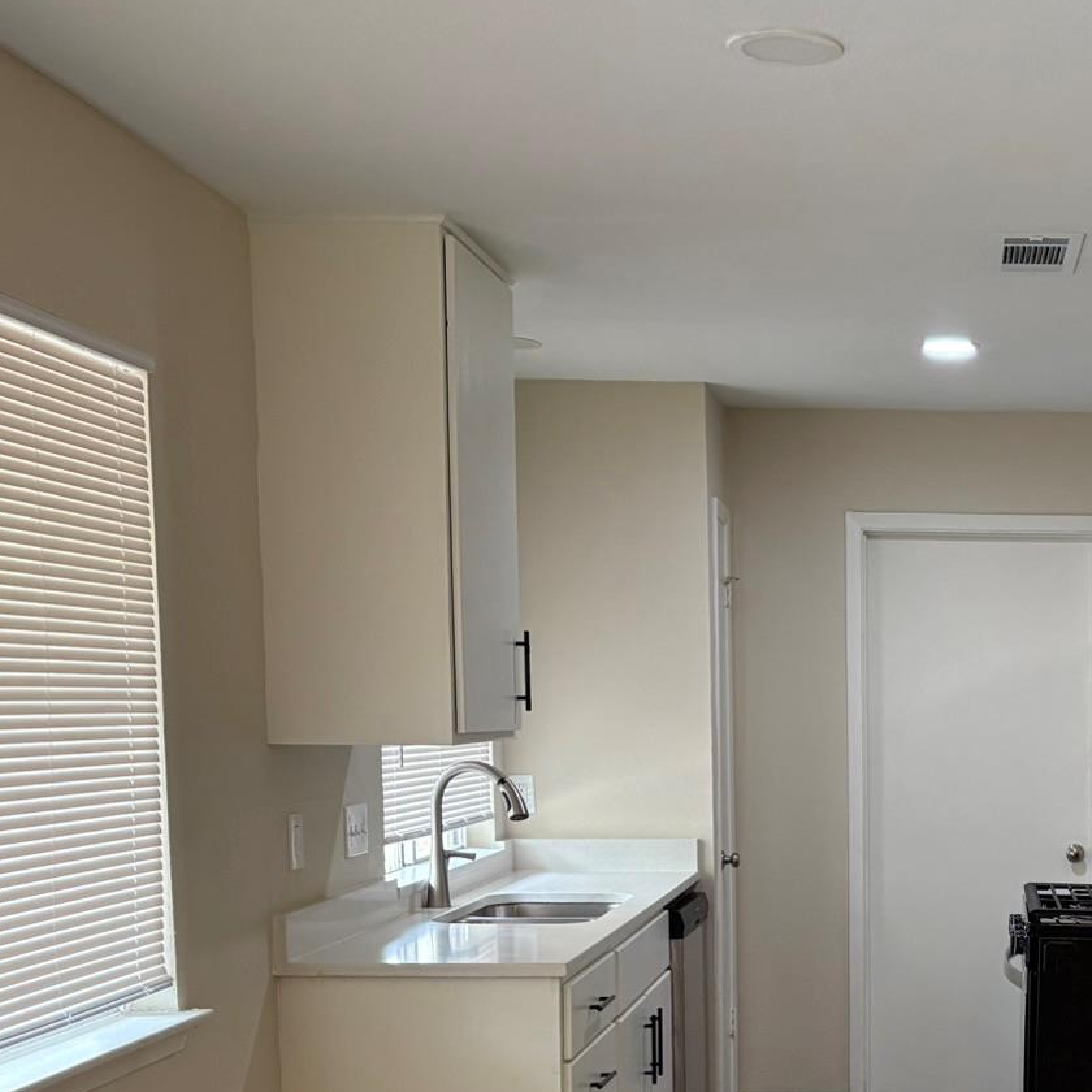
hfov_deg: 29.2
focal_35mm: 56
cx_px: 1010
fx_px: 1999
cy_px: 901
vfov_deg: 29.7
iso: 160
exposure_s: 1/120
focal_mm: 5.96
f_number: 1.6
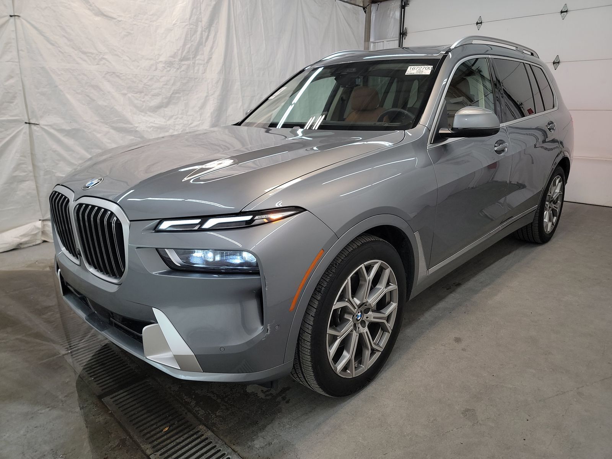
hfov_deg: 71.6
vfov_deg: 56.8
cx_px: 306
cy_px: 230
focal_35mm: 24
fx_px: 424
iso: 129
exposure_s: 1/59
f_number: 1.8
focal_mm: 6.7
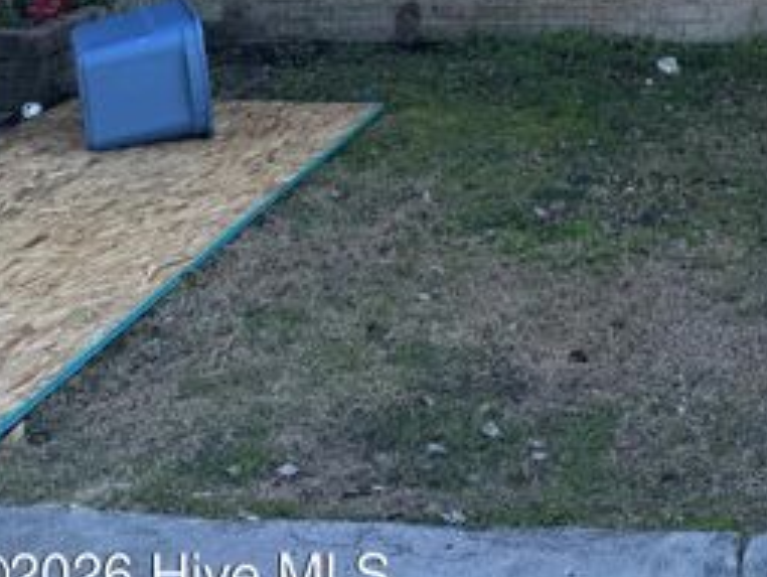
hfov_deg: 29.2
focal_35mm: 63
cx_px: 716
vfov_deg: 19.6
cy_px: -340
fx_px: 1397
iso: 80
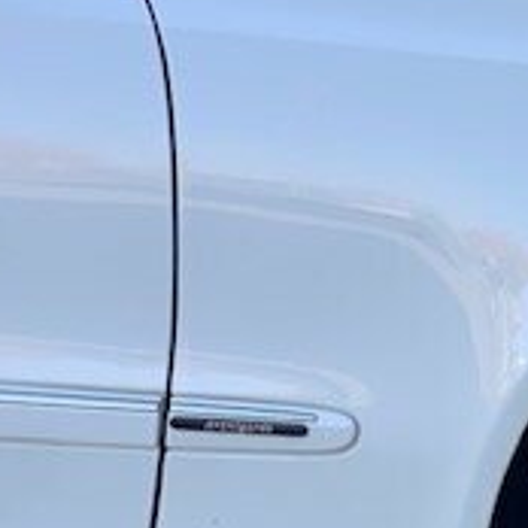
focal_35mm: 169
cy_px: 440
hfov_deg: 10.0
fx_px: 2916
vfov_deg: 10.3
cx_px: 847
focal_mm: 6
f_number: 2.4
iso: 16
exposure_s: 1/123
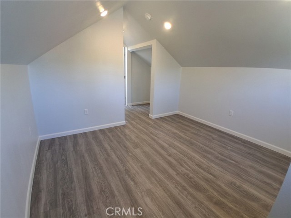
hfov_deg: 91.0
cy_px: 109
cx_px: 146
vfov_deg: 74.7
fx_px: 143
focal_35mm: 17
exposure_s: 1/60
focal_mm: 1.4
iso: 125
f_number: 2.2
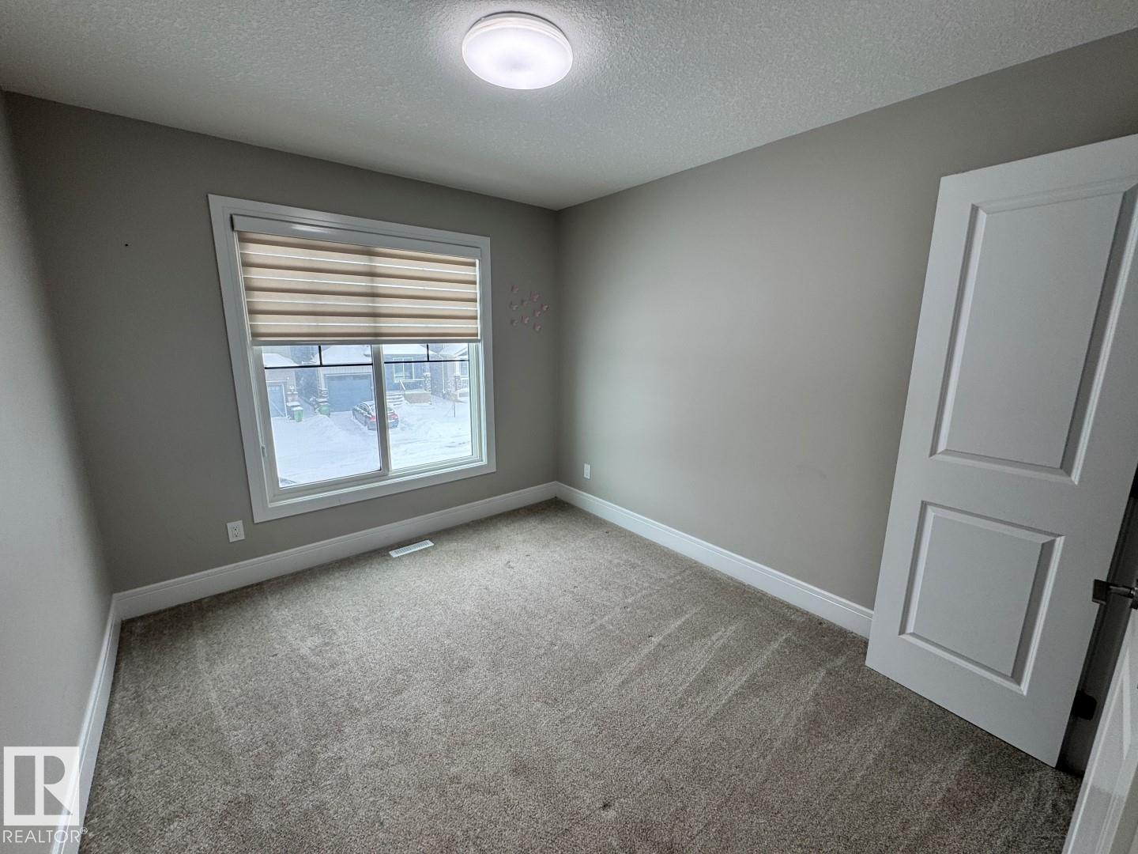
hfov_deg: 102.1
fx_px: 460
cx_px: 569
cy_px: 427
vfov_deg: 85.7
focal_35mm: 14
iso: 40
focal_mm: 2.22
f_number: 2.2
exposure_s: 1/129
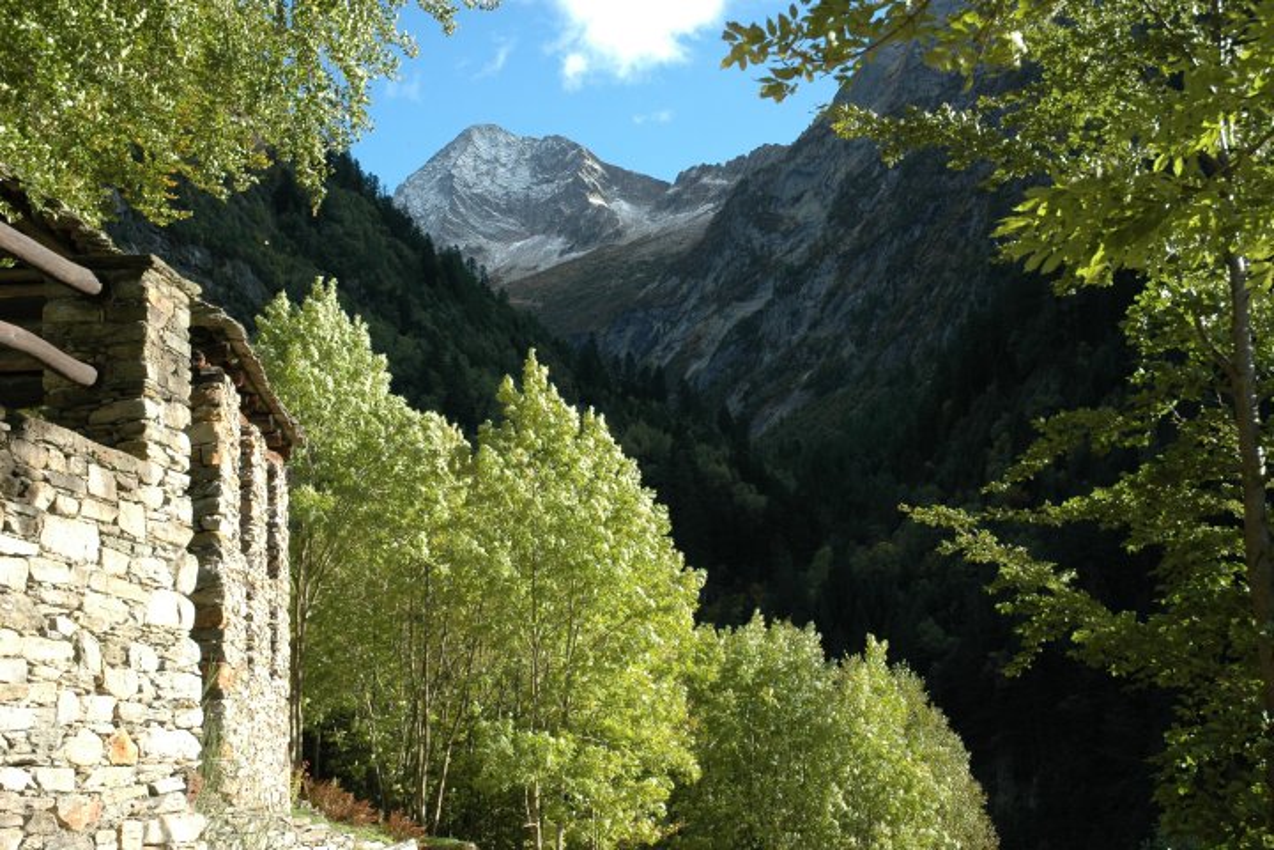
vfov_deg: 26.5
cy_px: 425
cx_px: 637
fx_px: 1805
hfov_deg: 38.9
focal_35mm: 51
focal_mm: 34
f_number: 7.1
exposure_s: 1/200
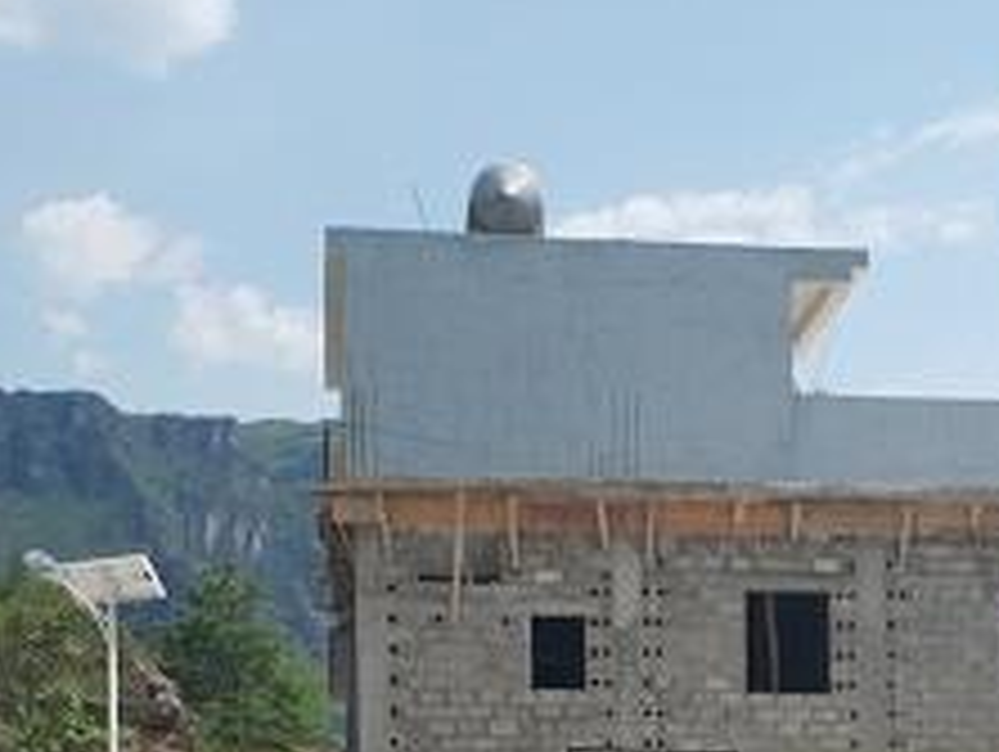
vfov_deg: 14.5
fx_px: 2831
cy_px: 977
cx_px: 724
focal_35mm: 98
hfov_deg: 19.9
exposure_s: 1/1676
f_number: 2
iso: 100
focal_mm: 4.5
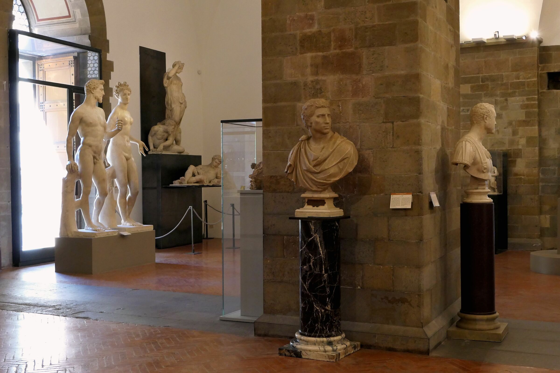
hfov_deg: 40.3
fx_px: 762
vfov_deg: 27.5
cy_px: 186
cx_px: 280
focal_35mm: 49
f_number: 5.6
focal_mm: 18
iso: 1600
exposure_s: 1/50
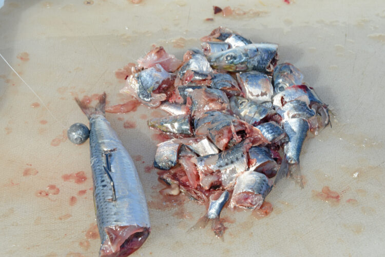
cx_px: 192
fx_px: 706
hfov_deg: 30.5
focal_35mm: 66
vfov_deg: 20.6
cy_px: 128
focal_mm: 66
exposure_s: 1/125
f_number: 20
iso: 400
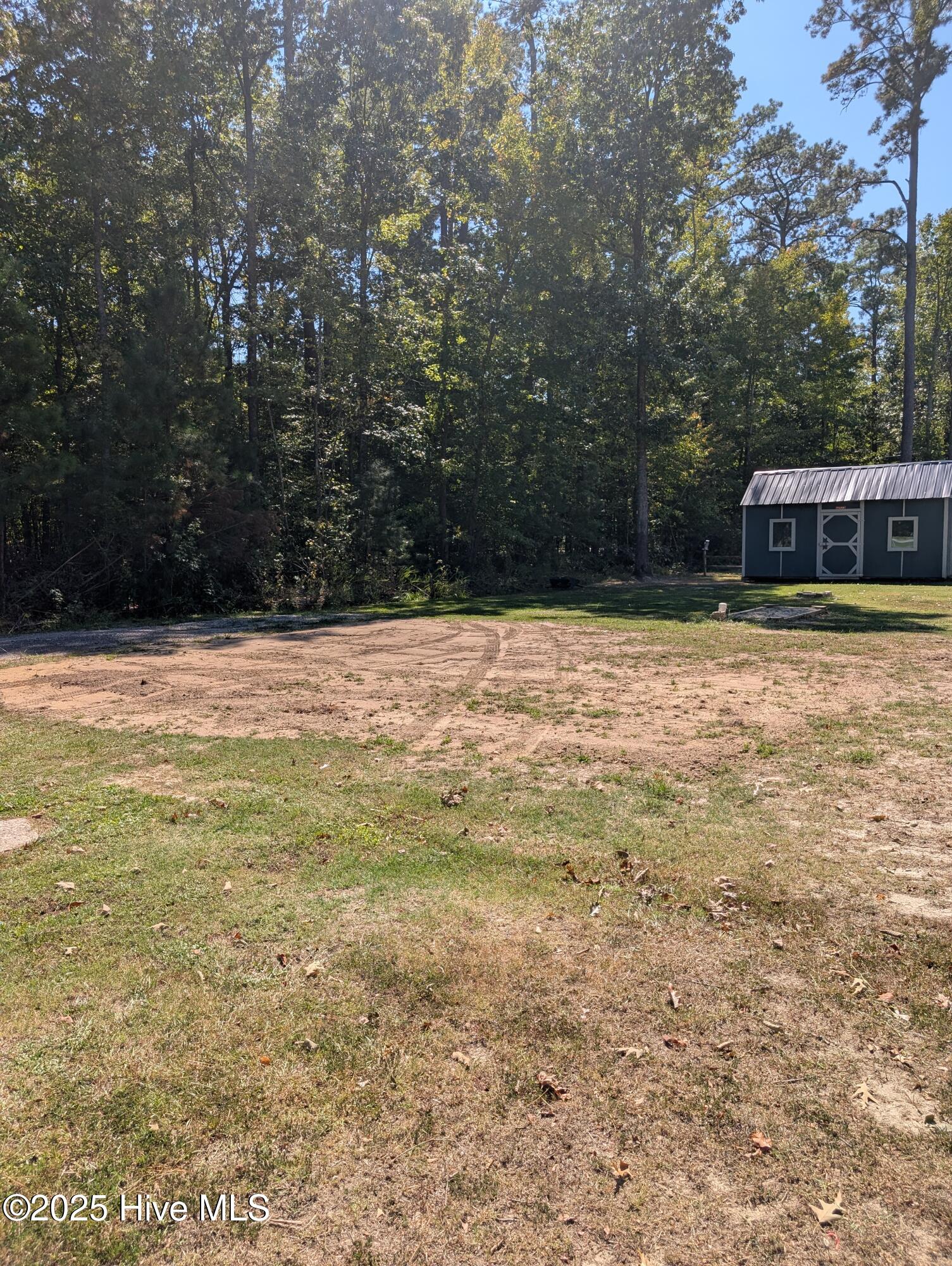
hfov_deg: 56.9
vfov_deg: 71.5
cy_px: 633
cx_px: 476
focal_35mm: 24
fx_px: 878
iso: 19
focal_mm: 6.9
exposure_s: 1/1058
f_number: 1.68
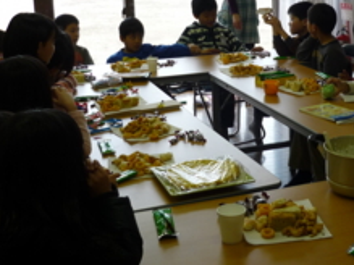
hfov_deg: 33.8
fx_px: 572
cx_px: 260
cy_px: 62
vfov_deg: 25.7
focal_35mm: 56
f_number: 2.8
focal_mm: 5.5
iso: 100
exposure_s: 1/60
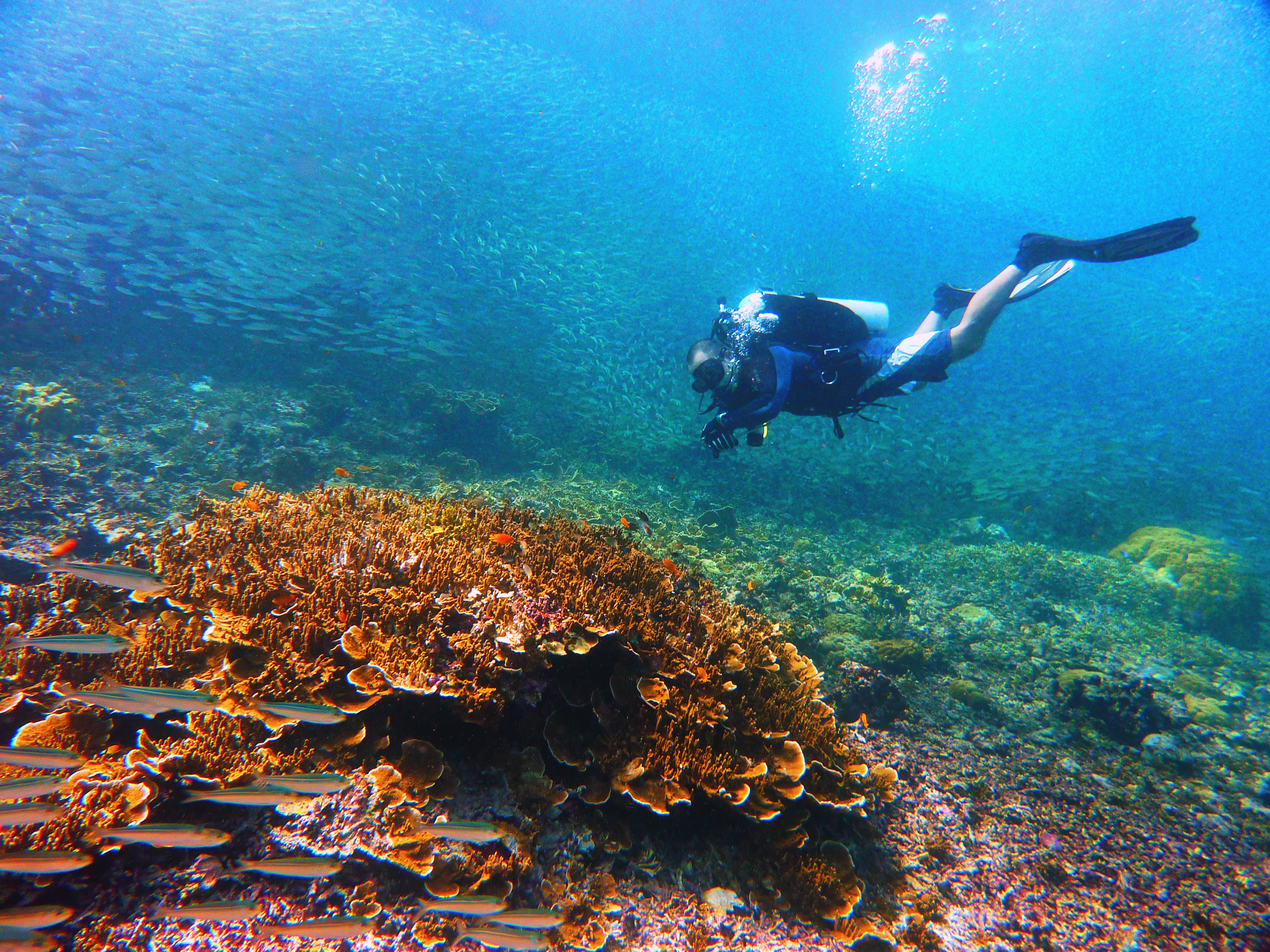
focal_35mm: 25
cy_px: 476
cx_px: 635
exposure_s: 1/100
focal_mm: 4.1
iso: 80
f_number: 3.3
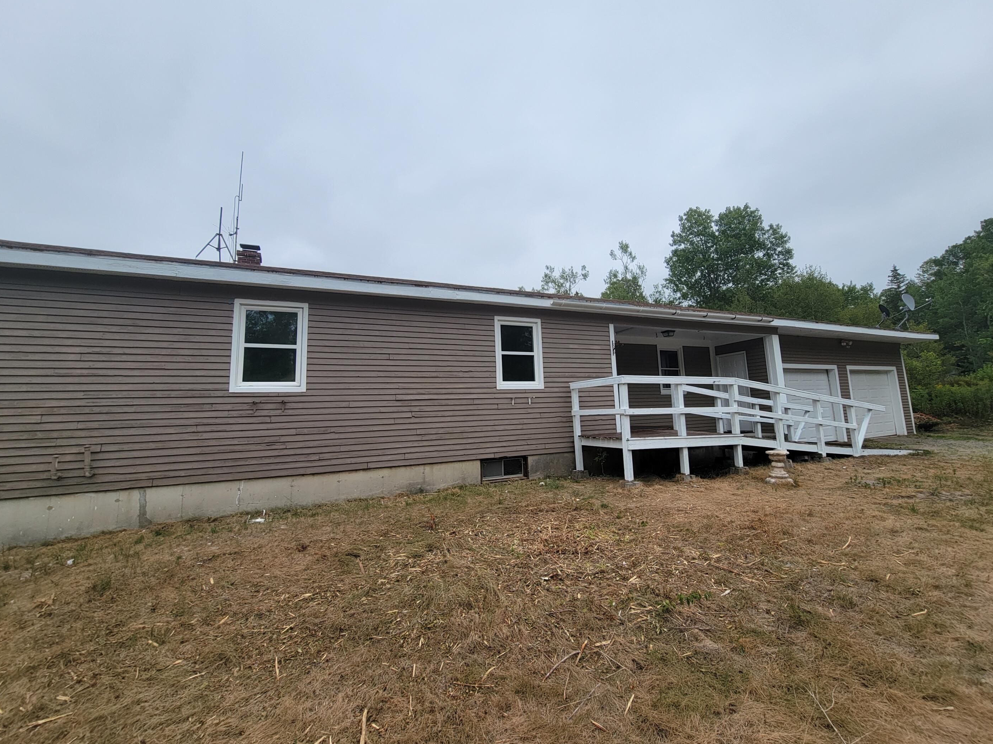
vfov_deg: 85.5
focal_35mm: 14
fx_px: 402
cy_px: 347
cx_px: 508
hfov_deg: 102.0
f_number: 2.2
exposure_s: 1/183
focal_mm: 2.2
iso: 50
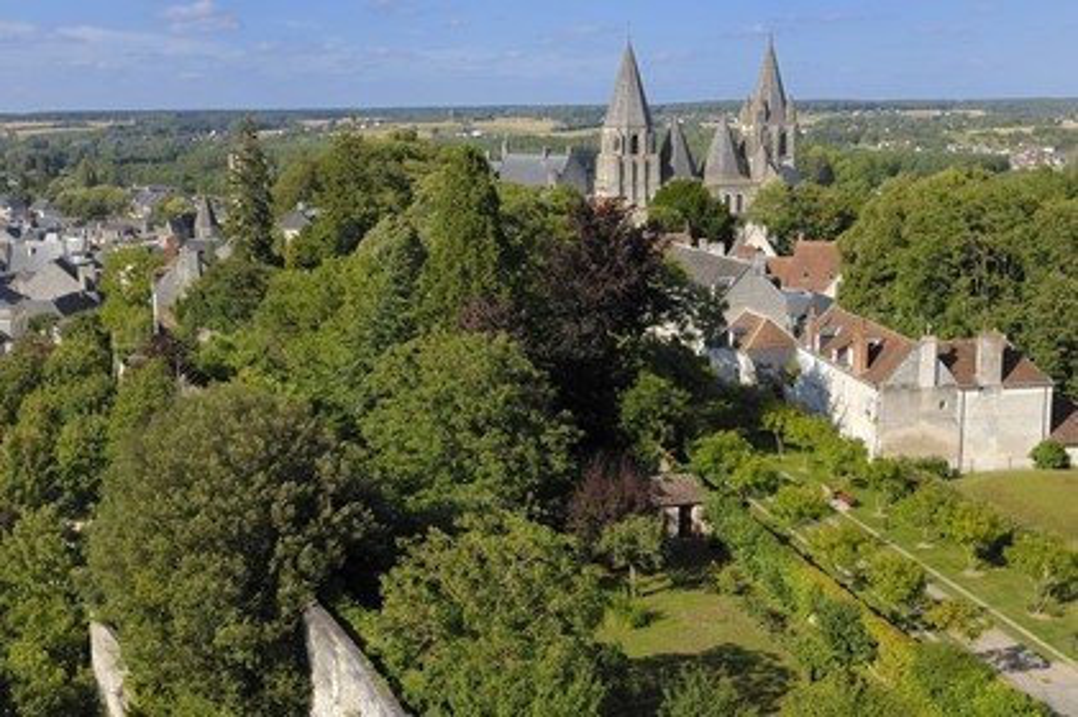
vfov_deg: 31.8
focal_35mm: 42
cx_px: 539
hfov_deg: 46.4
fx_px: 1257
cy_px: 358
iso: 100
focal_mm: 28
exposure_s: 1/160
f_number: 8.5
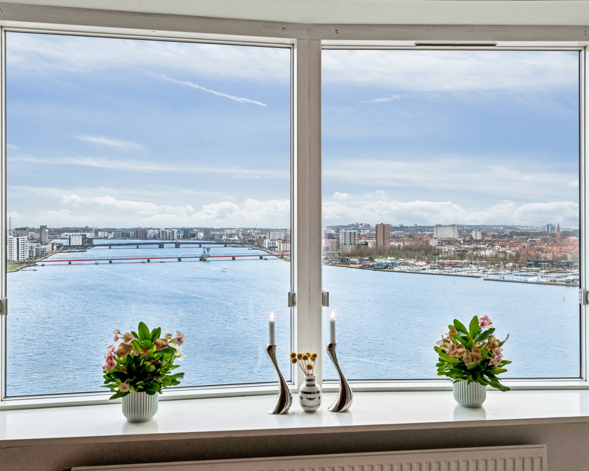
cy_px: 236
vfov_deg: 42.2
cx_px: 318
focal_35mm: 35
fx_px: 610
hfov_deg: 51.5
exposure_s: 1/80
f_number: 11
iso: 800
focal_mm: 31
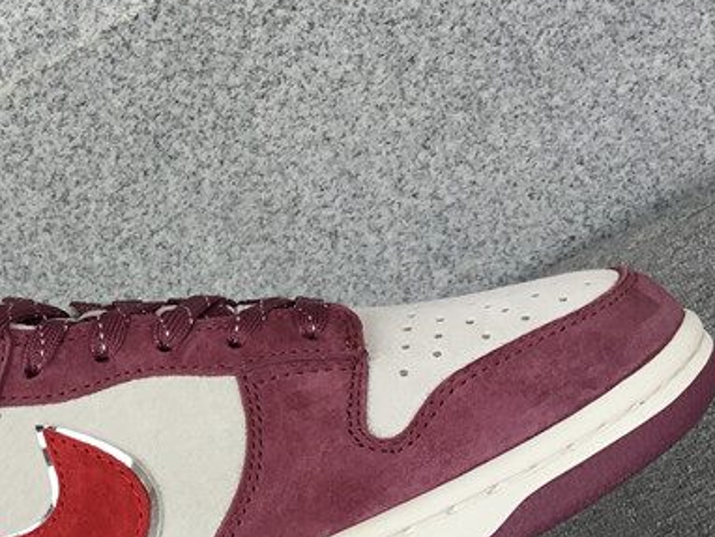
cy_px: 456
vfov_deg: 19.9
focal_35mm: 73
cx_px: 124
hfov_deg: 26.1
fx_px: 1509
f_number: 2.4
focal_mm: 3.3
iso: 25
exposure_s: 1/309
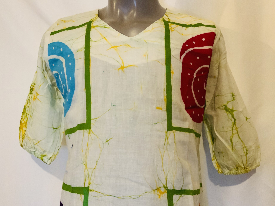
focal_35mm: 29
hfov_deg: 61.7
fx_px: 230
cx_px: 138
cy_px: 103
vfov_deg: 48.2
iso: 250
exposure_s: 1/50
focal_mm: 3
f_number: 1.8
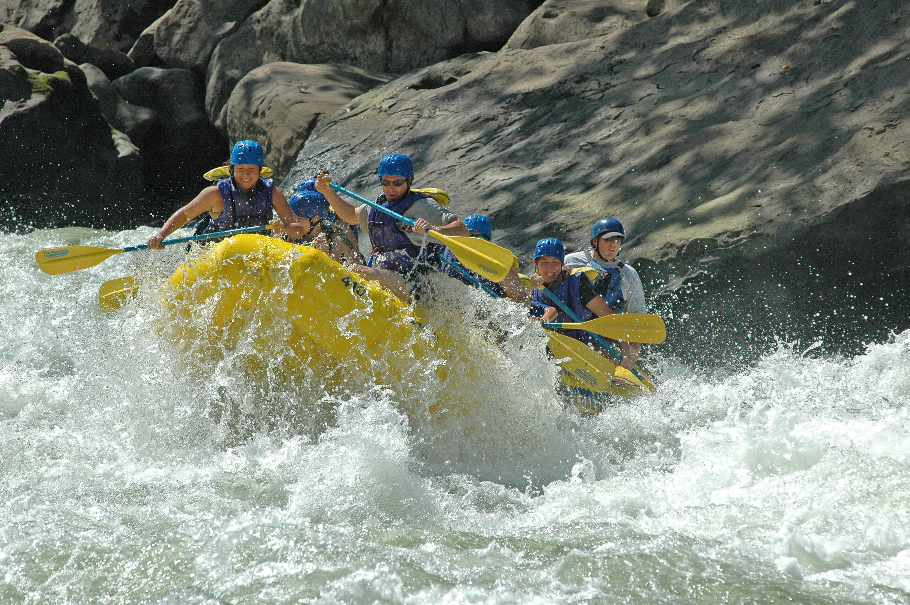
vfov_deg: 4.6
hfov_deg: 6.9
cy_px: 302
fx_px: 7577
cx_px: 455
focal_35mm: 300
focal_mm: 200
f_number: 6.3
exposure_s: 1/2000
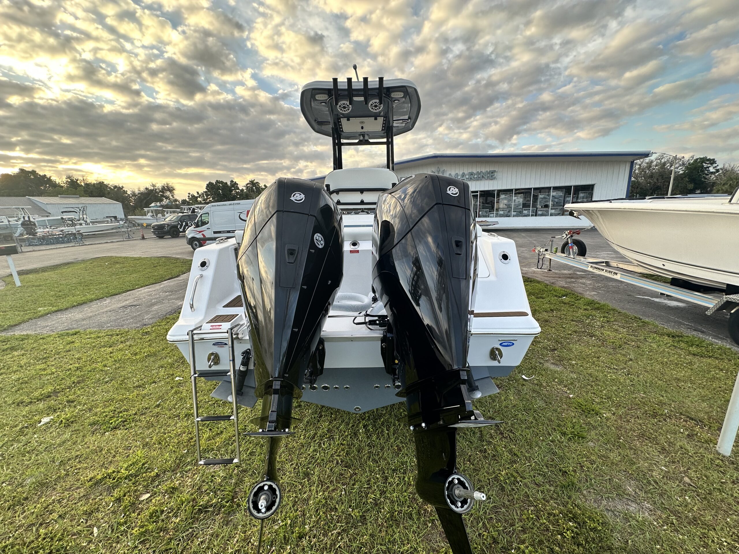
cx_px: 370
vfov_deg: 85.7
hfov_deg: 102.1
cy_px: 277
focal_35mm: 14
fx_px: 299
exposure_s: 1/249
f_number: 2.2
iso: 40
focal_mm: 2.22
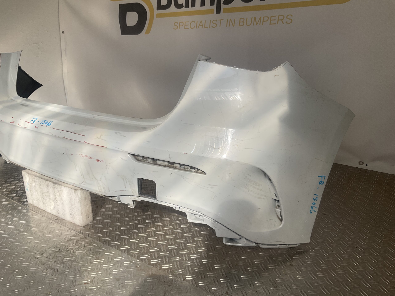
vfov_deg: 48.2
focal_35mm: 29
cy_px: 148
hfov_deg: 61.7
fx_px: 331
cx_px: 198
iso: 25
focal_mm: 3
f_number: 1.8
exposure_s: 1/2427
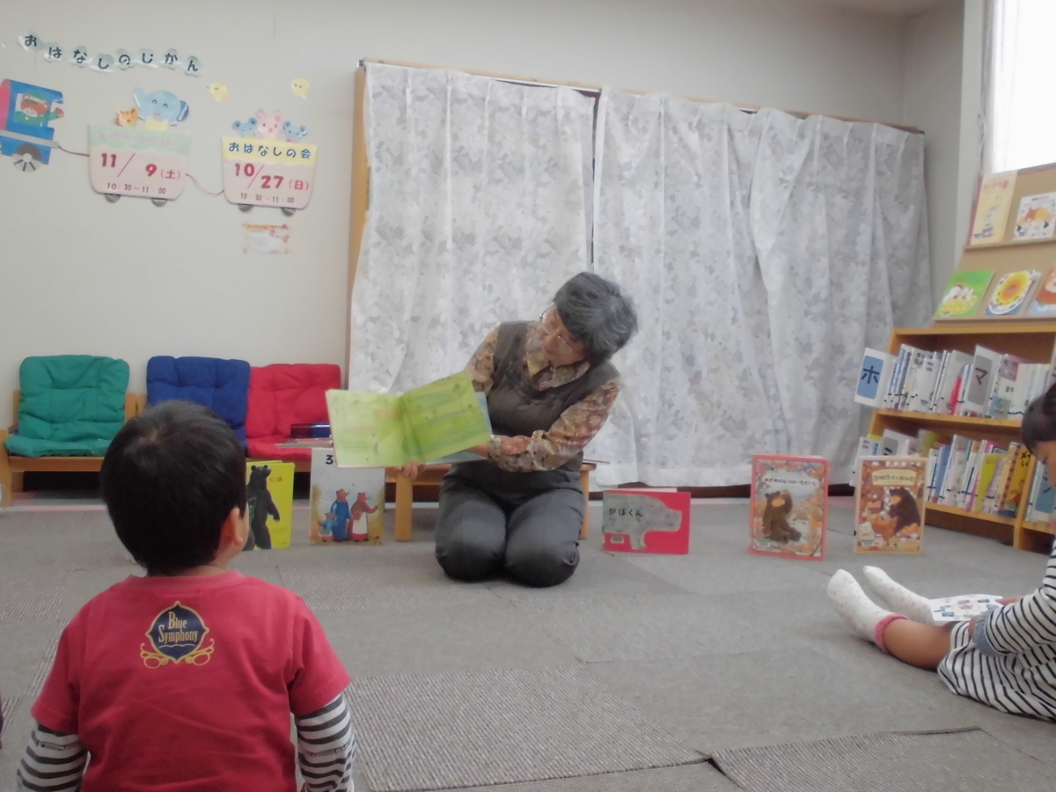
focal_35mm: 34
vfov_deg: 41.8
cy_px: 396
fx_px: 1037
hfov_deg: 54.0
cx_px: 528
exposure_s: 1/60
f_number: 4
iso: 400
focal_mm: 6.1
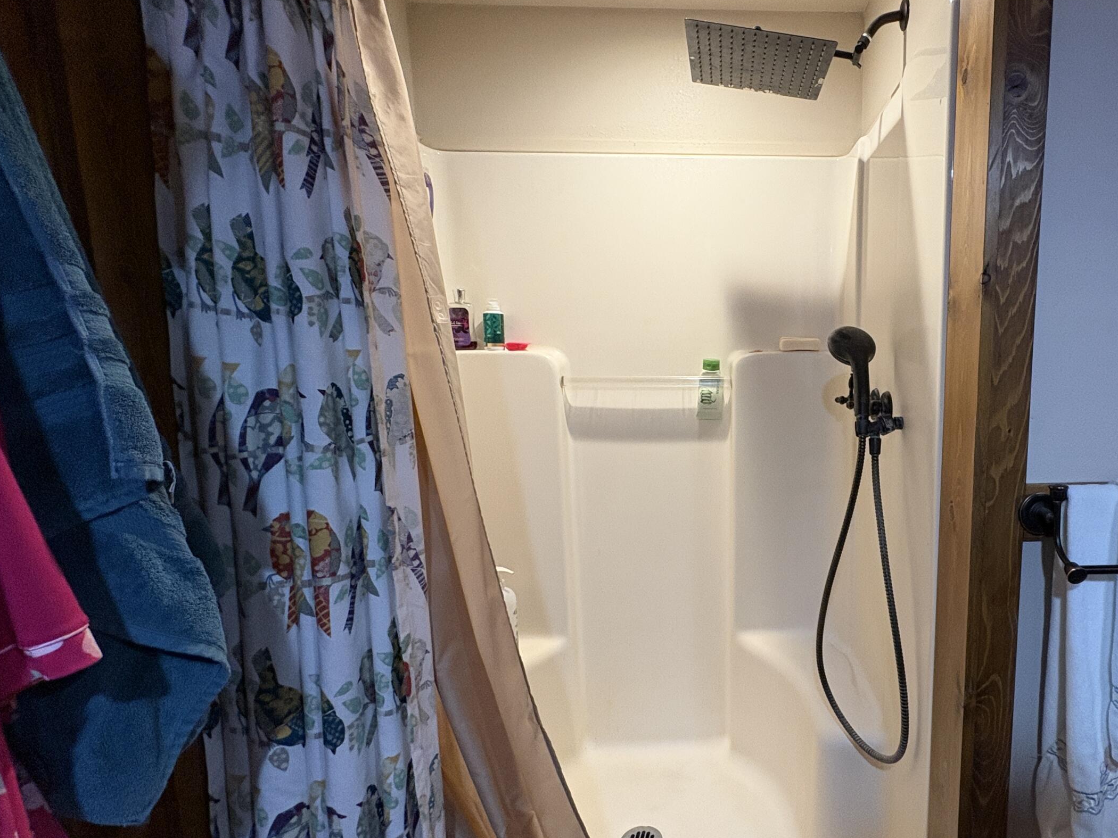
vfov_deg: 65.9
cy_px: 438
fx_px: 646
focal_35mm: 20
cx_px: 751
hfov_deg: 78.9
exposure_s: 1/60
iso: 320
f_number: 2.2
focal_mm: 2.22
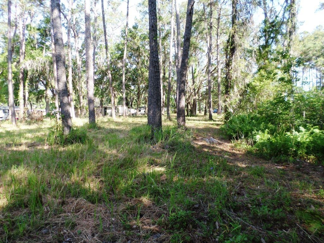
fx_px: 234
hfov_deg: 69.4
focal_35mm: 25
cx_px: 162
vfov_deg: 54.9
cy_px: 122
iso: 80
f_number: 2.5
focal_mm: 4.5
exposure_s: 1/180
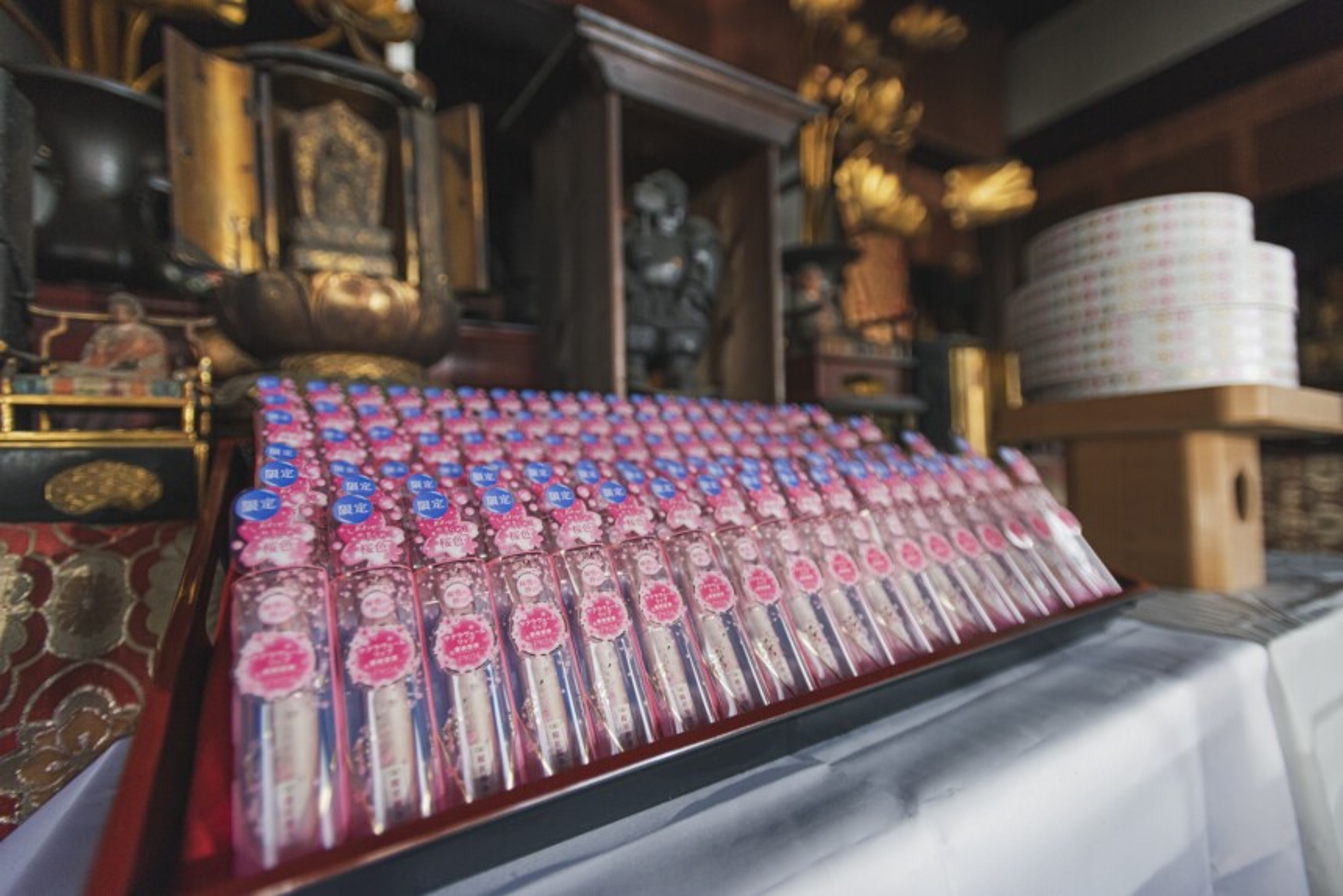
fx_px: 634
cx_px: 672
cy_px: 448
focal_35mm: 17
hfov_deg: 93.3
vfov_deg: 70.5
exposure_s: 1/160
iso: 800
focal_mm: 17
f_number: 2.8
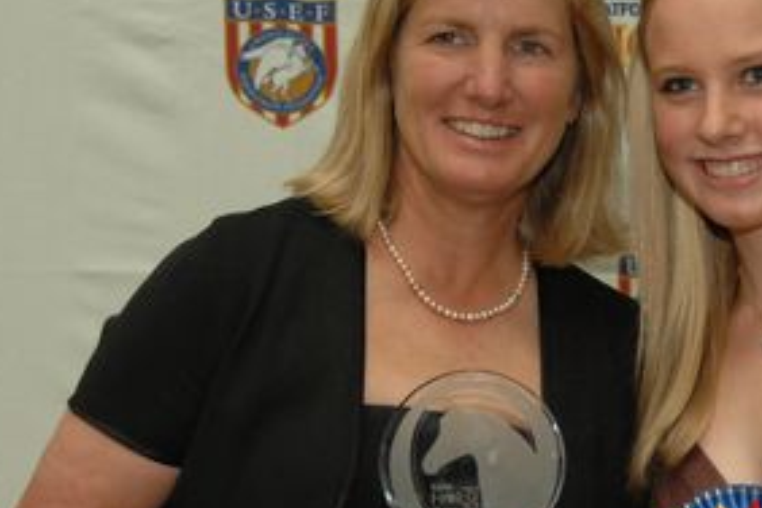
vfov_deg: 8.1
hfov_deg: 12.0
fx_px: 3598
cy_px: 339
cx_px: 694
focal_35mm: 170
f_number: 4.8
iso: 400
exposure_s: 1/125
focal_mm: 50
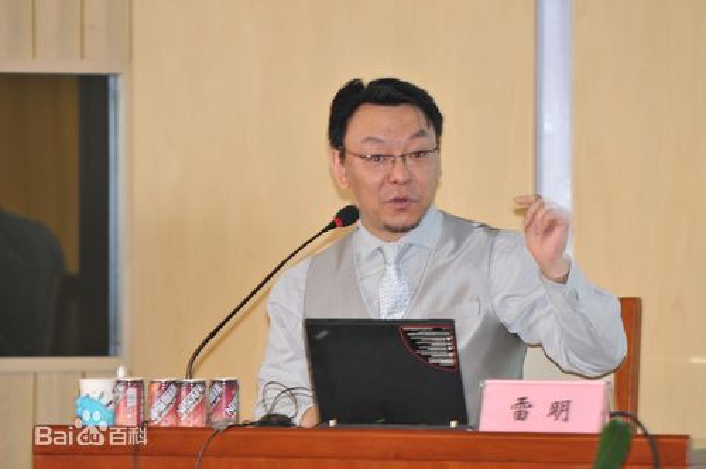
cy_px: 234
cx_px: 353
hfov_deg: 7.6
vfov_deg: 5.1
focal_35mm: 270
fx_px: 5288
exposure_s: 1/40
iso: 1000
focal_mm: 180
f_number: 4
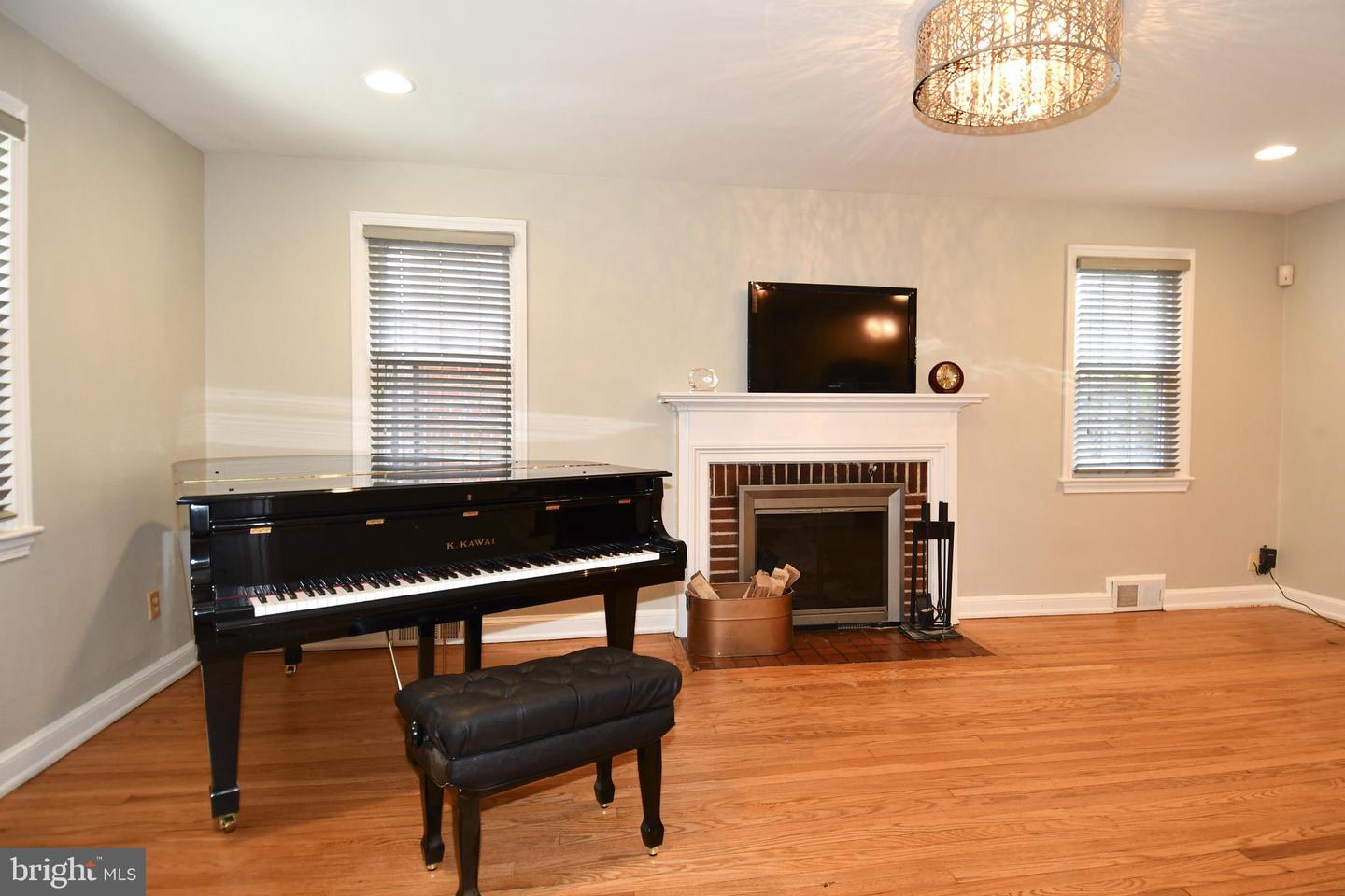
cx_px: 672
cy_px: 448
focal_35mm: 18
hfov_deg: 90.0
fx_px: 672
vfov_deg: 67.4
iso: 800
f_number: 4
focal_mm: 12
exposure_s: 1/60
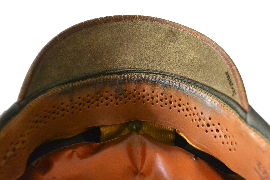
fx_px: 322
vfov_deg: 31.2
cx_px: 136
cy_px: 92
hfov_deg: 45.4
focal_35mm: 43
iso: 3200
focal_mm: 28
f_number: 5.6
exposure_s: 1/25
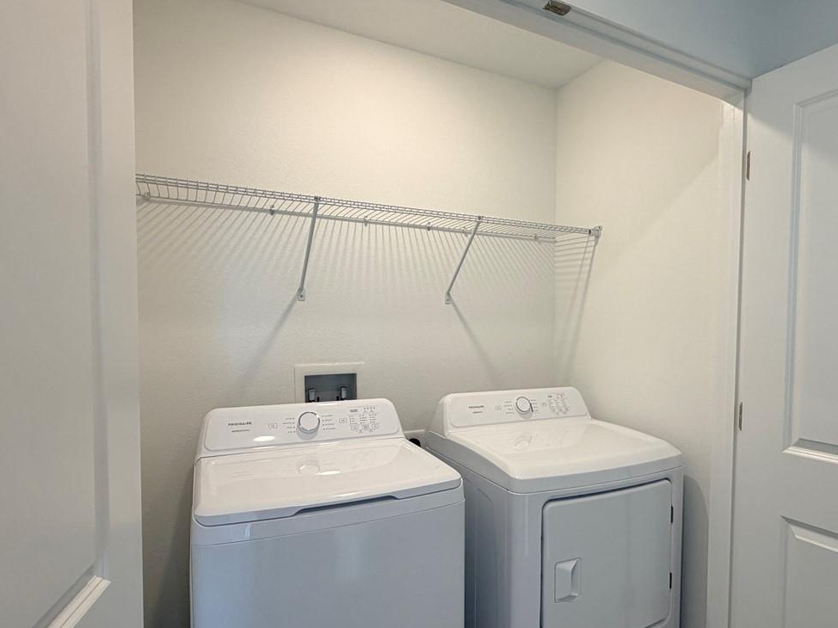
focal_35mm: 23
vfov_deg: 58.7
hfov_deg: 72.7
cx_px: 522
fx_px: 557
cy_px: 349
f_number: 2.2
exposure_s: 1/120
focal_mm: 2.22
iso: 125
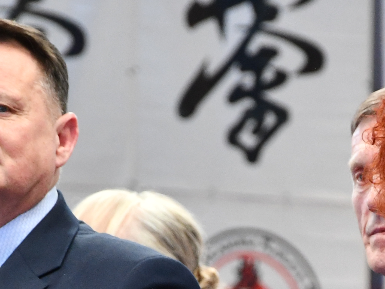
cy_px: 400
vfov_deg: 2.5
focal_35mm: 595
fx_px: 6616
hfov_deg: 3.3
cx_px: 290
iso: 1600
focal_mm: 105
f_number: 5.6
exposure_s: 1/160
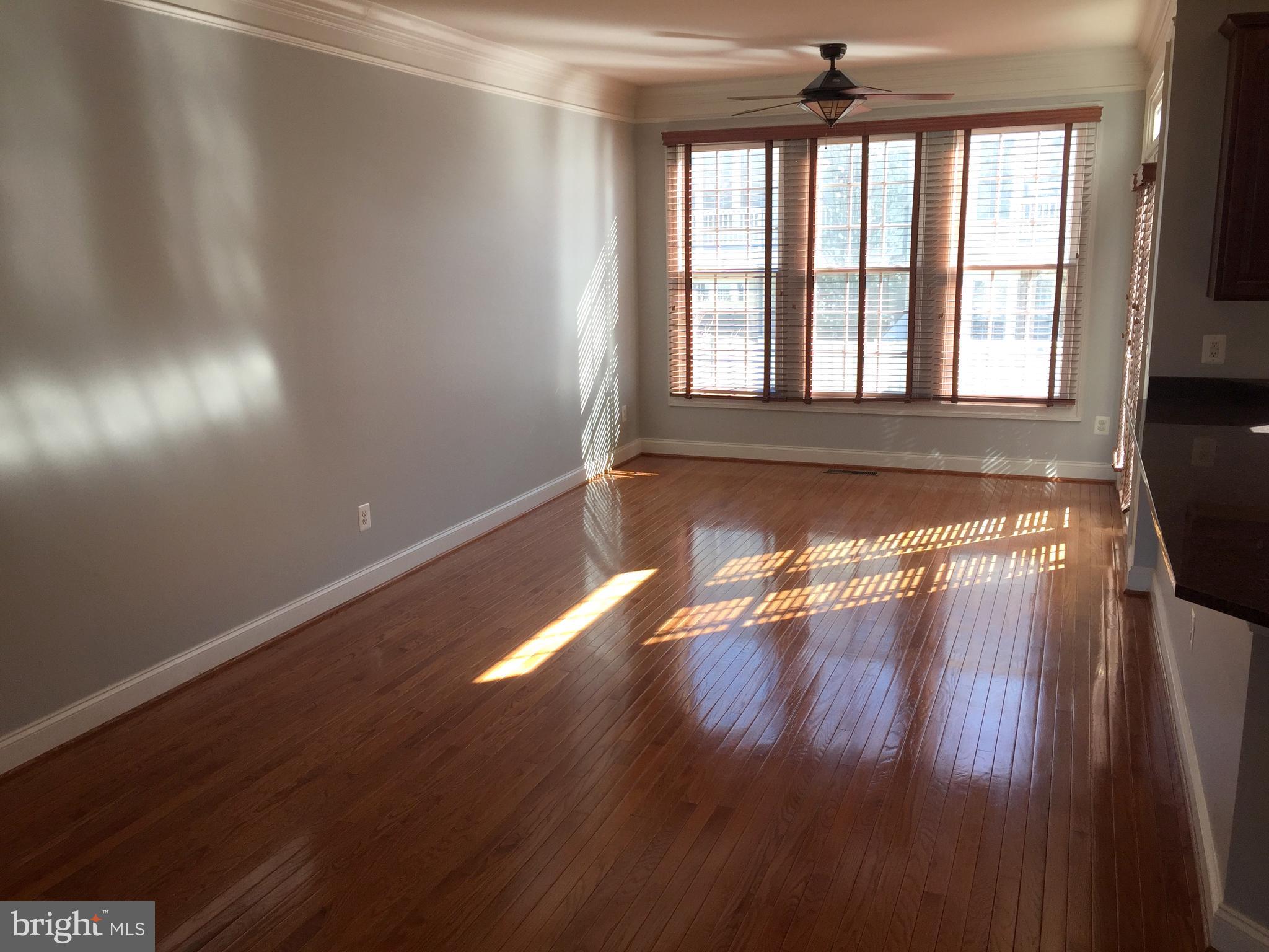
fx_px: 1063
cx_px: 634
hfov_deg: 61.7
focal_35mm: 29
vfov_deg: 48.2
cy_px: 476
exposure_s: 1/120
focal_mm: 4.15
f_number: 2.2
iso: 32
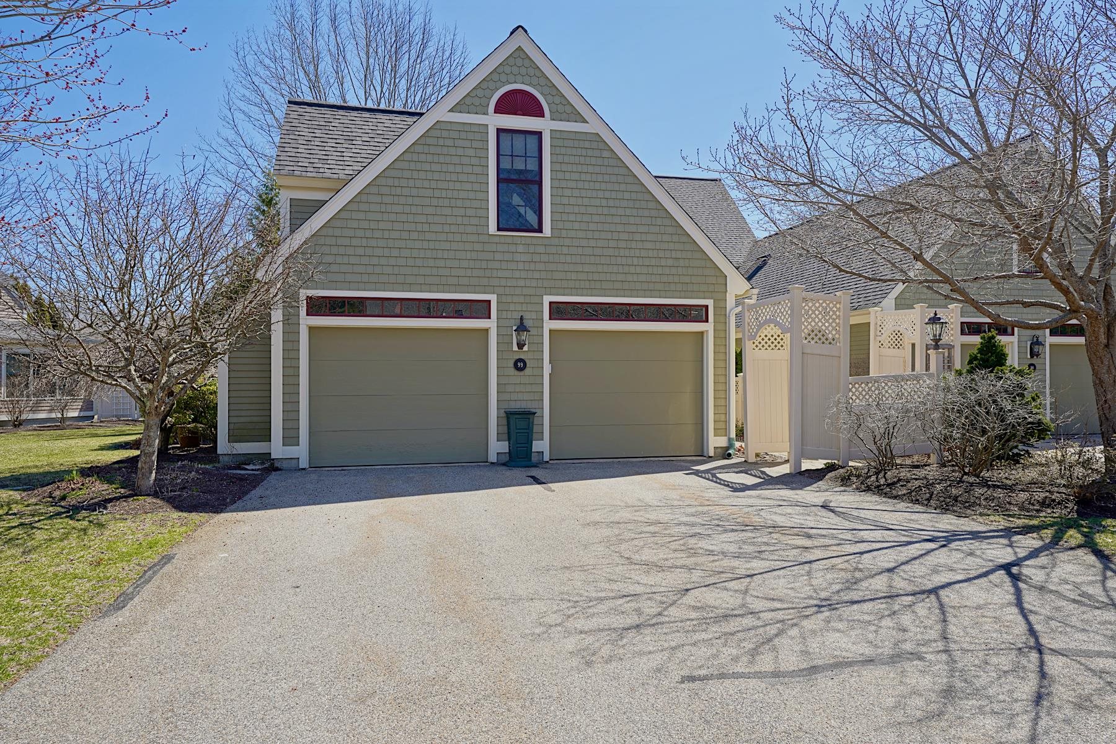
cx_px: 558
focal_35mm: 24
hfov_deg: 73.7
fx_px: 744
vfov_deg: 53.1
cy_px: 372
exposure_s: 1/200
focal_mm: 24
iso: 100
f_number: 7.1
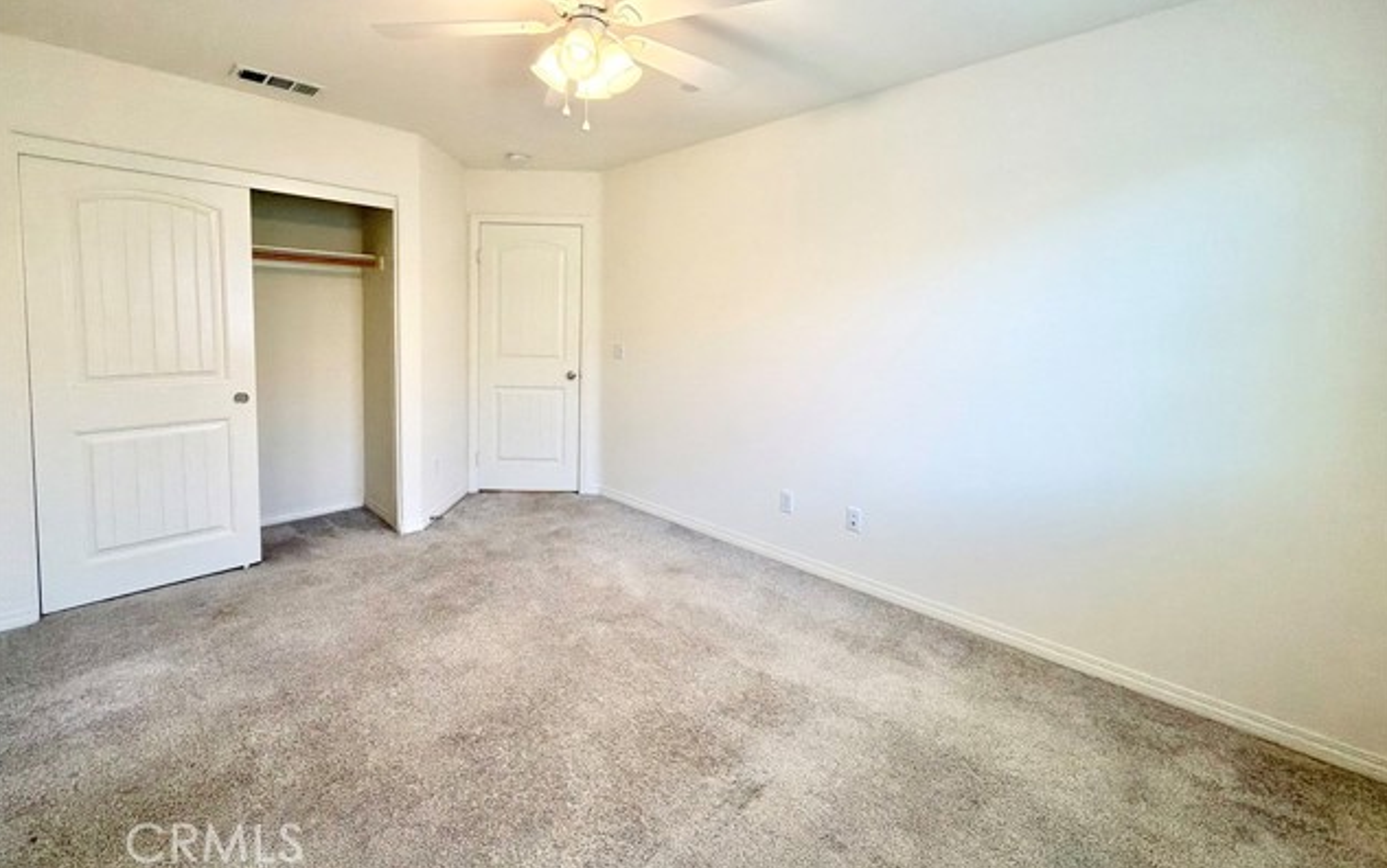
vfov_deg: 74.0
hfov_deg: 101.4
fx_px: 567
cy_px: 349
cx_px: 695
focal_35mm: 15
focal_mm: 2.22
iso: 200
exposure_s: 1/120
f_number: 2.2
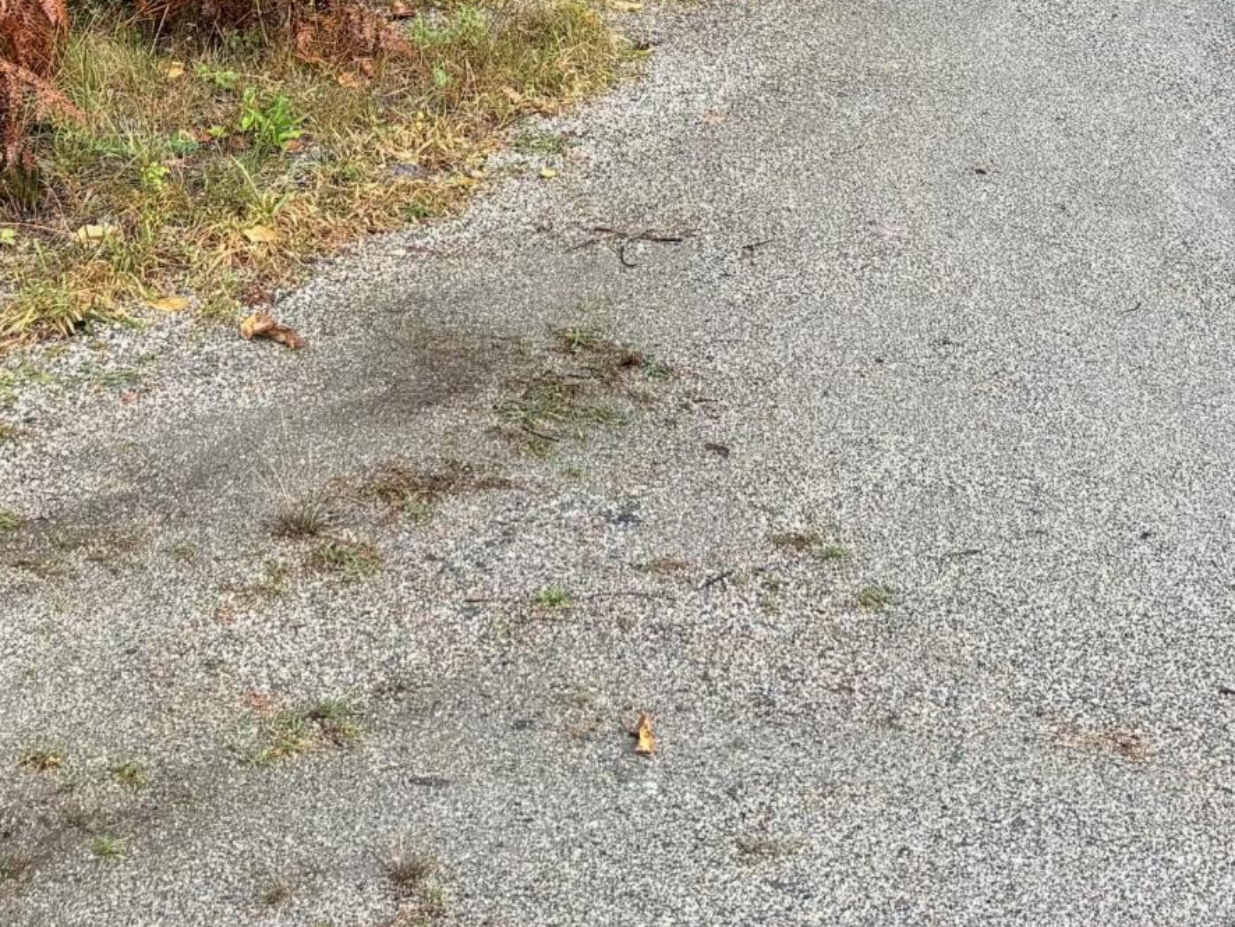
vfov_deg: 15.7
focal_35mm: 88
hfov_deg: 22.2
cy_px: -389
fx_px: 3140
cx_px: 633
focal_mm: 5.96
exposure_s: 1/148
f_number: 1.6
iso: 40
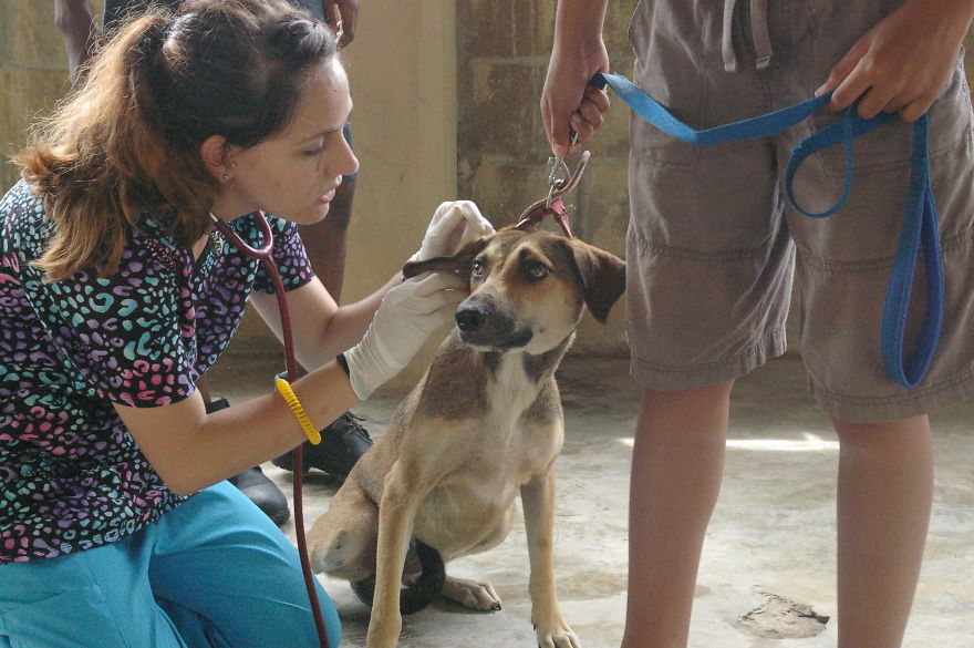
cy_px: 324
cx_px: 487
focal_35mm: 60
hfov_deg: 33.4
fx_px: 1622
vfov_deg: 22.6
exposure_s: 1/125
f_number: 9.5
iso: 3200
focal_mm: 40
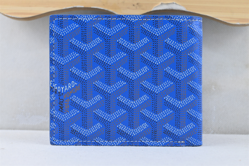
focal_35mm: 56
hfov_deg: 35.9
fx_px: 384
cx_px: 124
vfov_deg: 24.4
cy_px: 83
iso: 125
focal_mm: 37
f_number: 5.3
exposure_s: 1/40
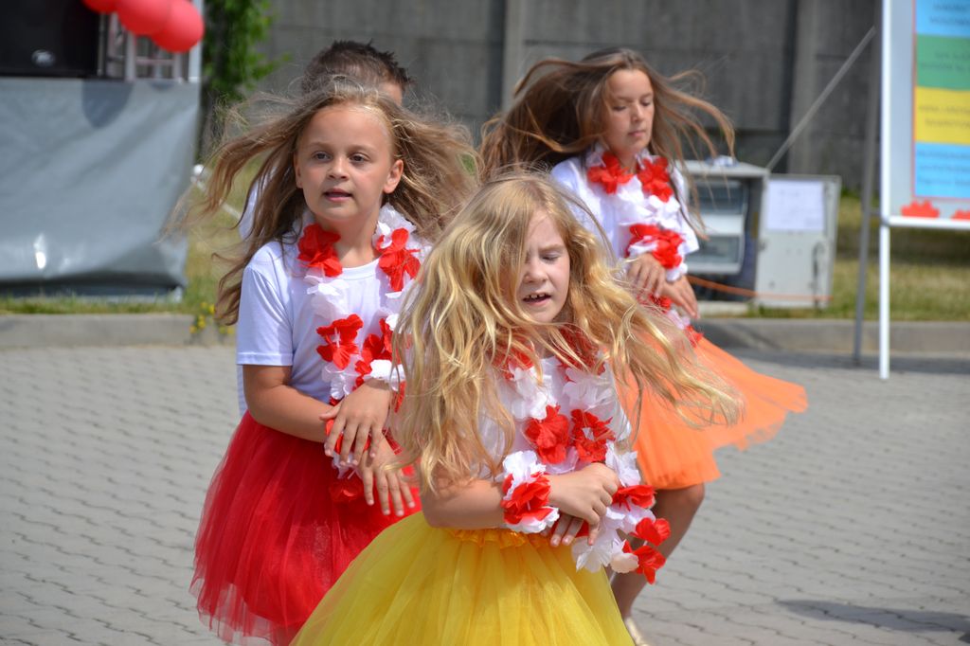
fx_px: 4242
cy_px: 323
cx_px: 485
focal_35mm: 158
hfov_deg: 13.0
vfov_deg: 8.7
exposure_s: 1/500
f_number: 5.6
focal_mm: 105
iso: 100
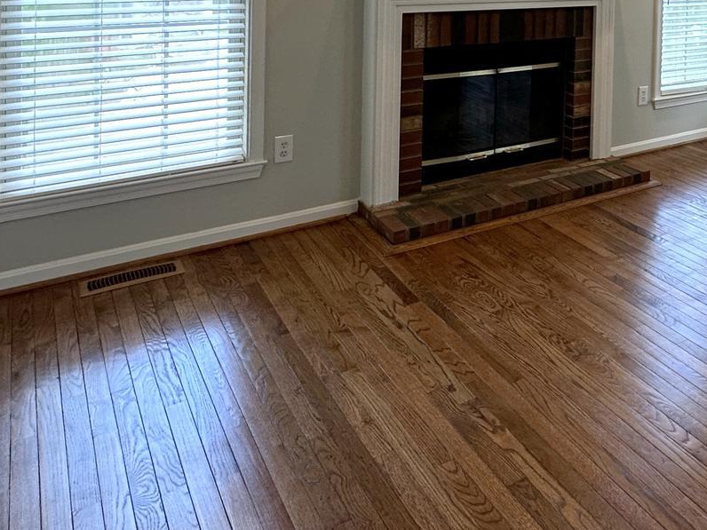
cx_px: 646
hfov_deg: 46.1
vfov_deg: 34.8
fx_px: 735
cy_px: -36
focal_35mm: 36
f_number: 2.2
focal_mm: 2.22
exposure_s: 1/120
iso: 80
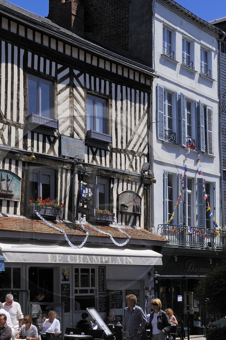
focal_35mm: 70
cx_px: 81
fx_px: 660
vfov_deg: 28.8
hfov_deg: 19.4
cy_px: 208
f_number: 14
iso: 200
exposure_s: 1/200
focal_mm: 45
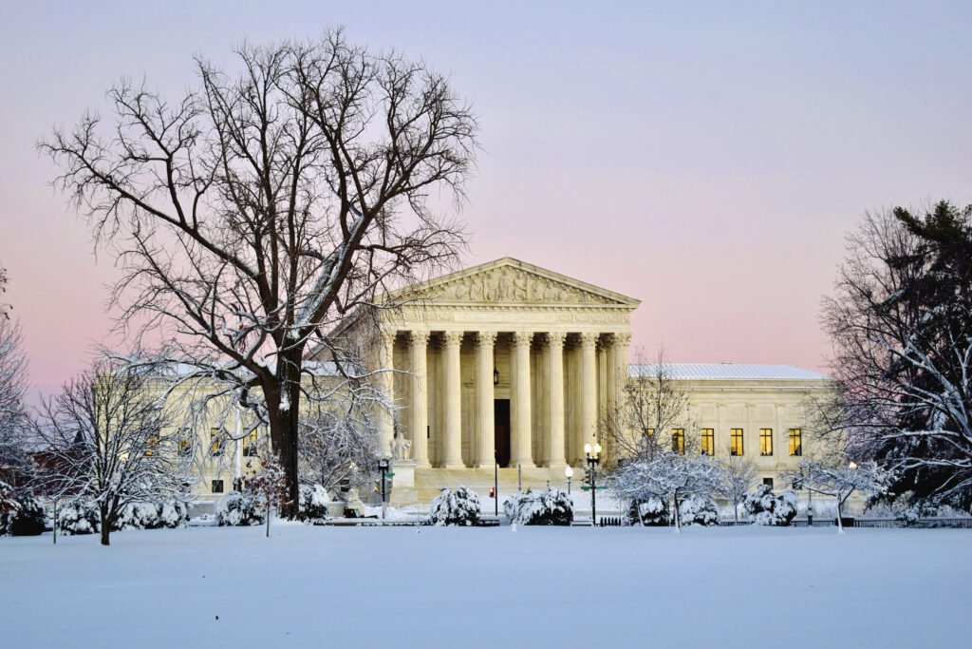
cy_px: 324
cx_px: 486
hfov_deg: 28.1
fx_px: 1944
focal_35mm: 72
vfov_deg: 18.9
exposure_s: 1/100
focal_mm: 48
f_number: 5.3
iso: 400
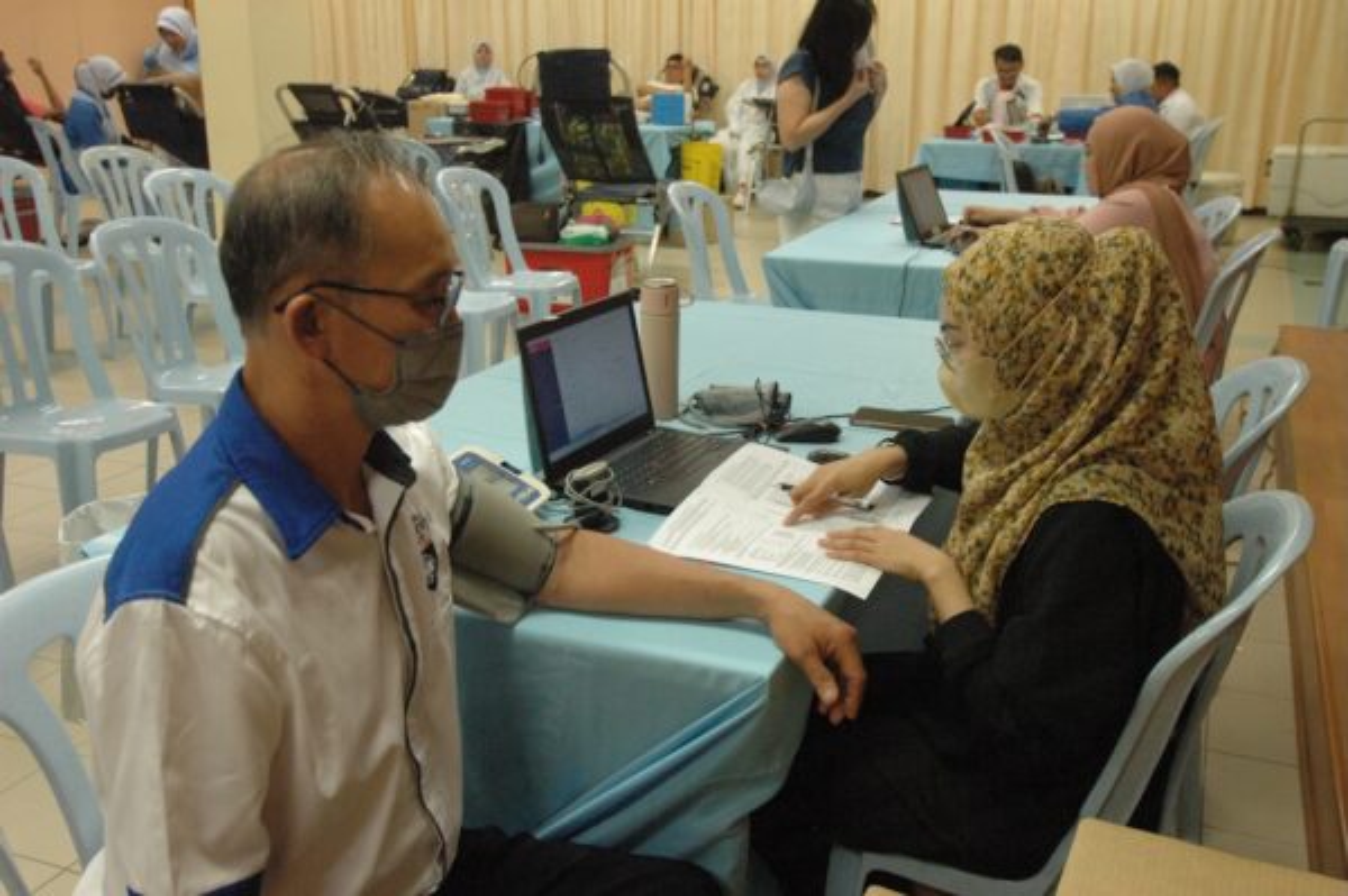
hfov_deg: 53.2
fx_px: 1347
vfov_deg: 36.8
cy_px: 448
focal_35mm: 36
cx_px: 674
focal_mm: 24
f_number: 4.5
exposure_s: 1/80
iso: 1600
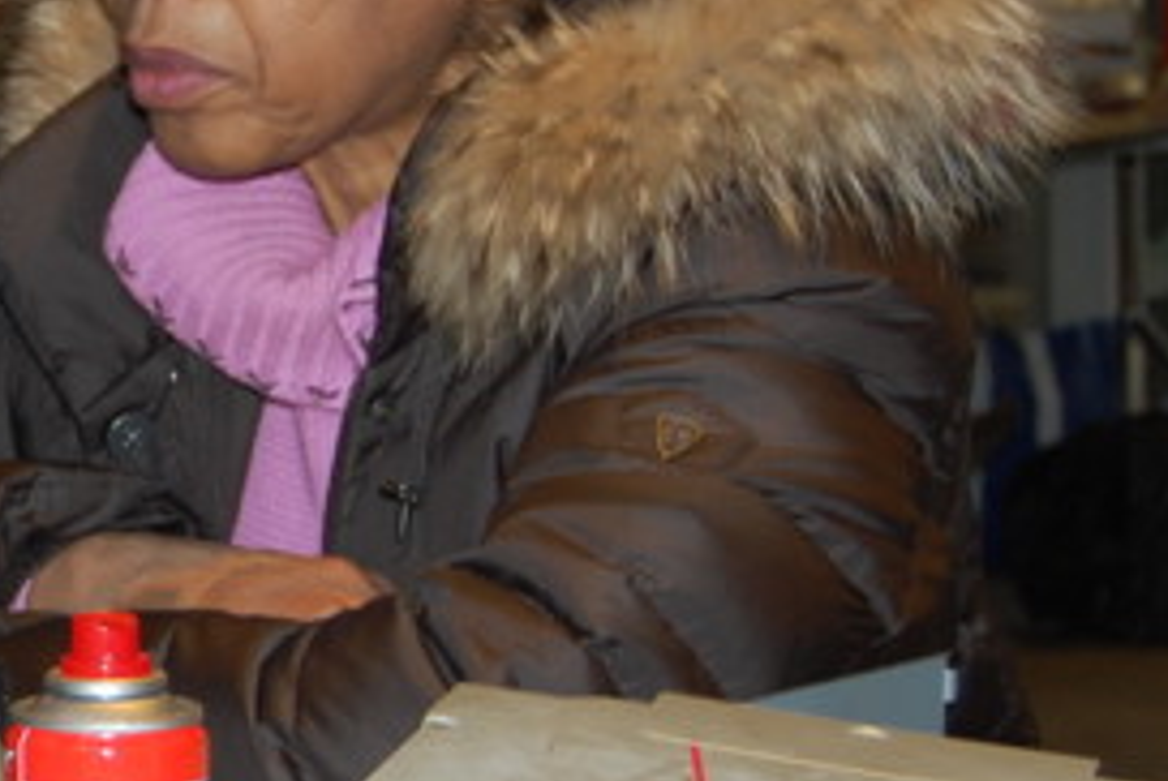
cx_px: -374
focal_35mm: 141
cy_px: 281
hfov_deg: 13.9
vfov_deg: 9.7
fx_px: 4579
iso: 400
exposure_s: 1/60
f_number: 4.5
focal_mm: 32
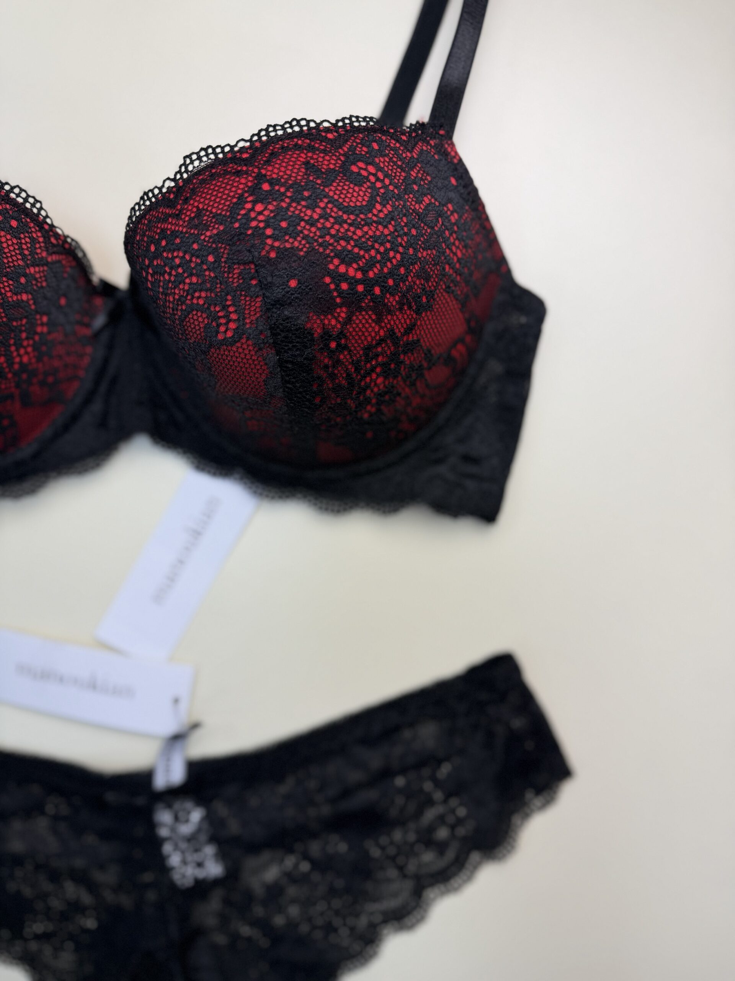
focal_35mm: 24
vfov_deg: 71.6
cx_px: 368
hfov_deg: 56.8
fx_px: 679
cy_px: 490
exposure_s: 1/671
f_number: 1.78
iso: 80
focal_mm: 6.76
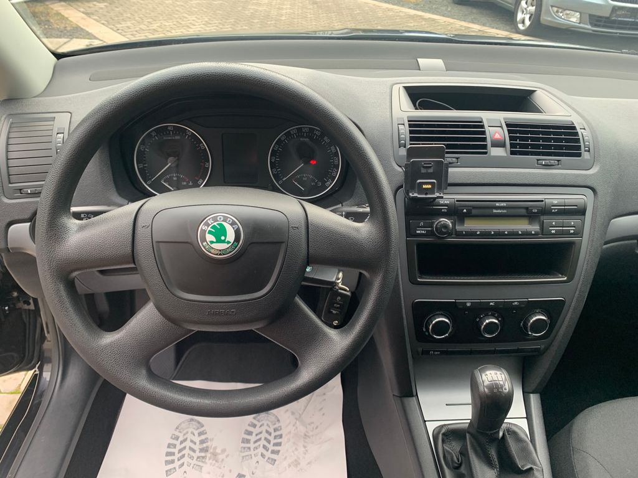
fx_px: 479
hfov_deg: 67.3
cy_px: 239
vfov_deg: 53.1
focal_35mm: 26
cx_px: 319
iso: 100
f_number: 1.8
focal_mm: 4.25
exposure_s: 1/102
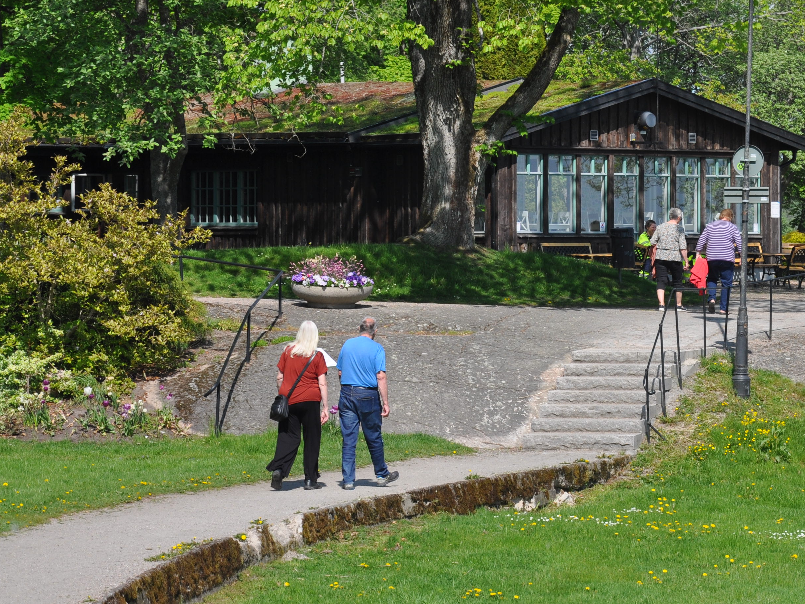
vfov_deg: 9.5
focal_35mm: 157
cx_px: 703
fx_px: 3652
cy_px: 224
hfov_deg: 12.5
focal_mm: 62
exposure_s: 1/400
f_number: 10
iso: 200
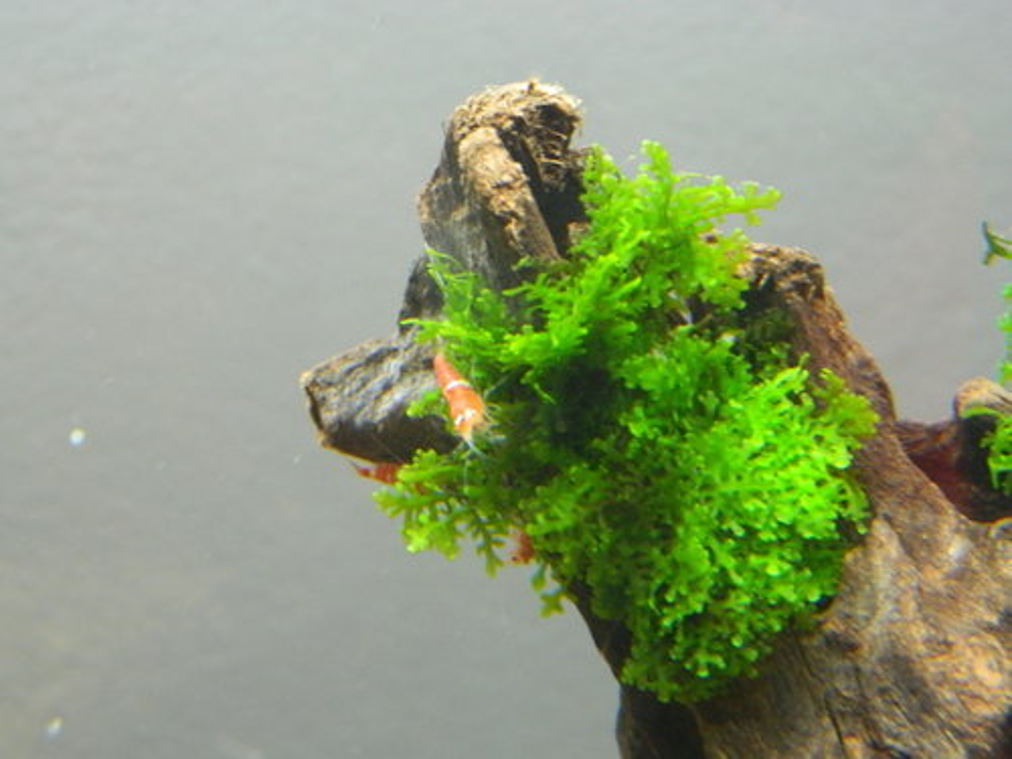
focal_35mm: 103
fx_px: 3011
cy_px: 380
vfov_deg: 14.4
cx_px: 506
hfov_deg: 19.1
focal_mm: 18.6
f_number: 4.5
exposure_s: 1/20
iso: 400
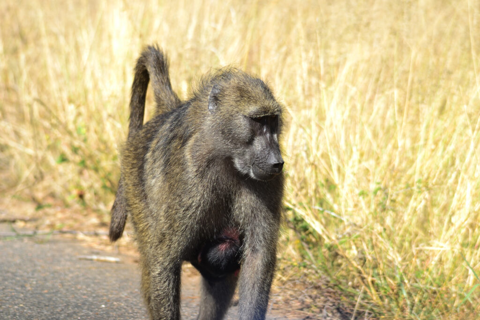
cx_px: 240
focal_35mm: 345
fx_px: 4600
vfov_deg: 4.0
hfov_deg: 6.0
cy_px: 160
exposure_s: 1/200
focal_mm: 230
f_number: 6.3
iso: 100
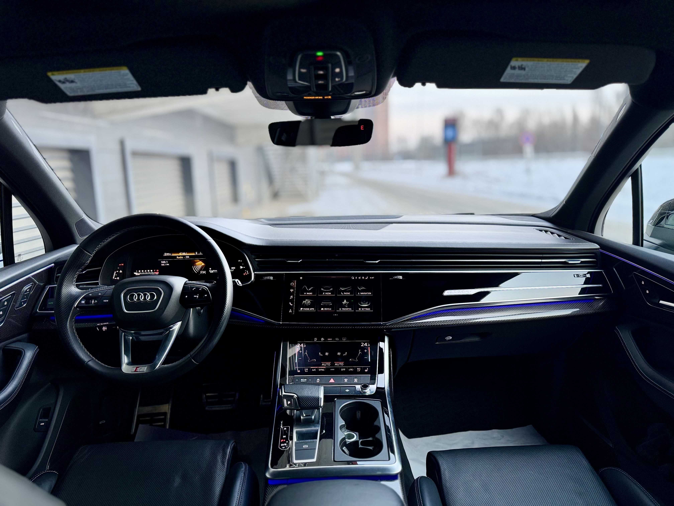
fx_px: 467
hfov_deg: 71.6
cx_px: 337
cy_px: 253
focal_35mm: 24
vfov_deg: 56.8
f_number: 1.78
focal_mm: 6.76
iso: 250
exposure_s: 1/60
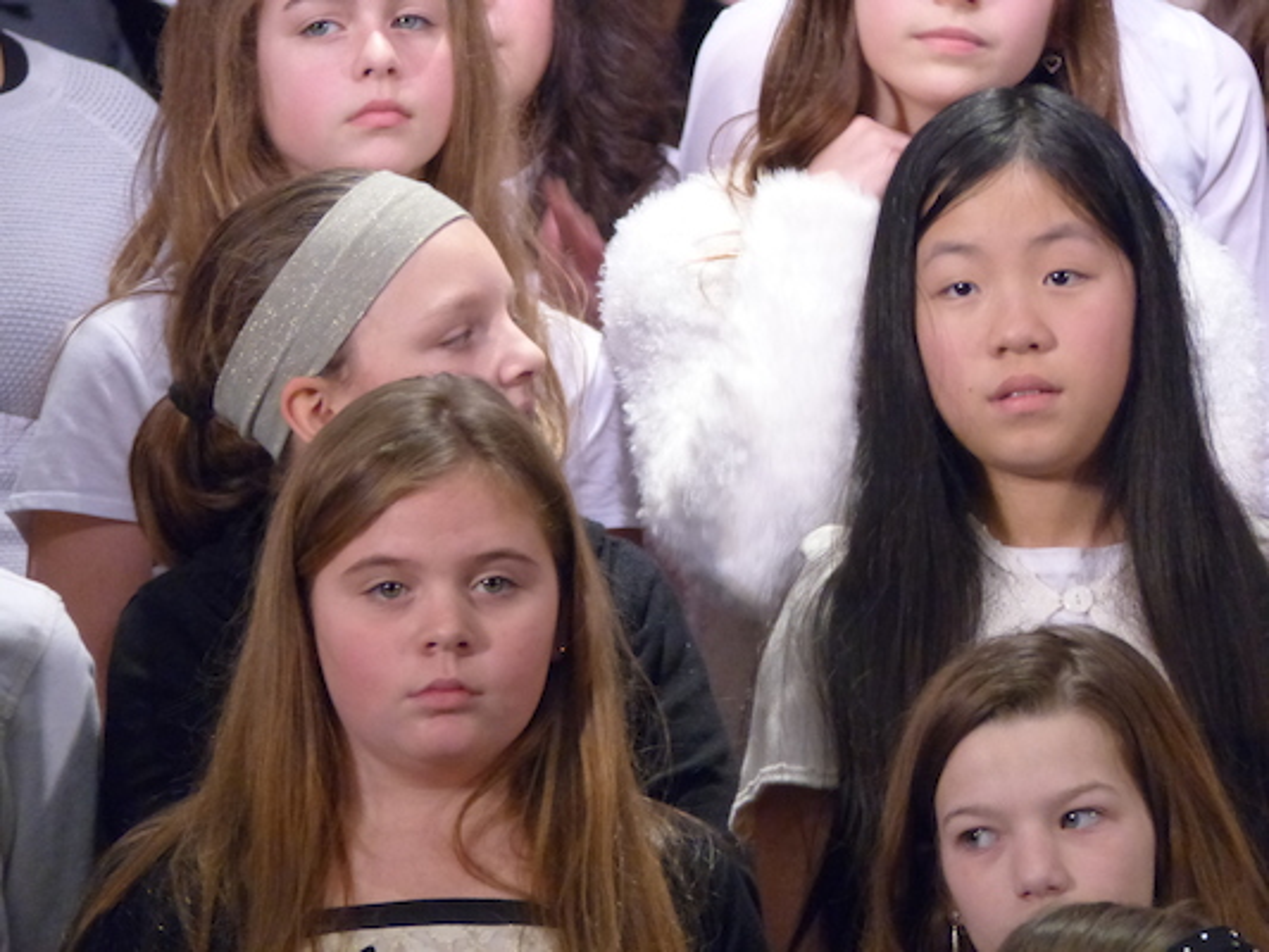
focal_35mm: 600
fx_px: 22001
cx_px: 634
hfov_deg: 3.3
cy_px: 476
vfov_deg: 2.5
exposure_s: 1/50
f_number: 2.8
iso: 800
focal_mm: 108
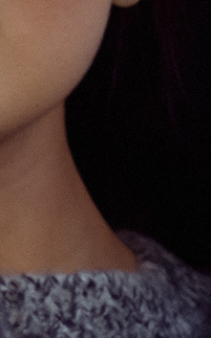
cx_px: -92
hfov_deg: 1.8
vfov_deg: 2.9
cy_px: -172
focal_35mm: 727
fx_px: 6681
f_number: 2.4
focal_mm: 70
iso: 100
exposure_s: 1/160
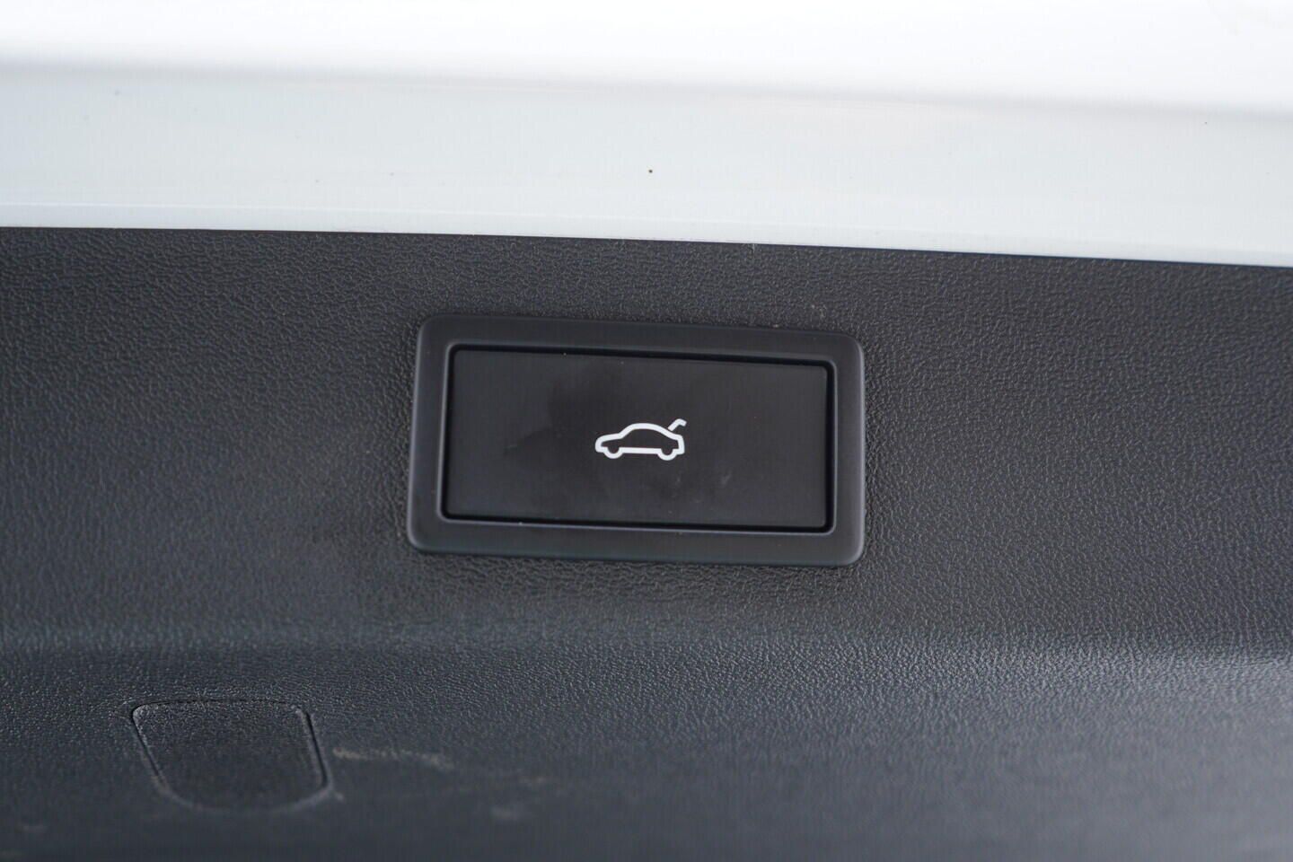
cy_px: 431
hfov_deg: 53.1
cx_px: 646
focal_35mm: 36
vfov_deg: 36.9
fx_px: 1293
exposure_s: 1/40
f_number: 2.8
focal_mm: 24
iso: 400
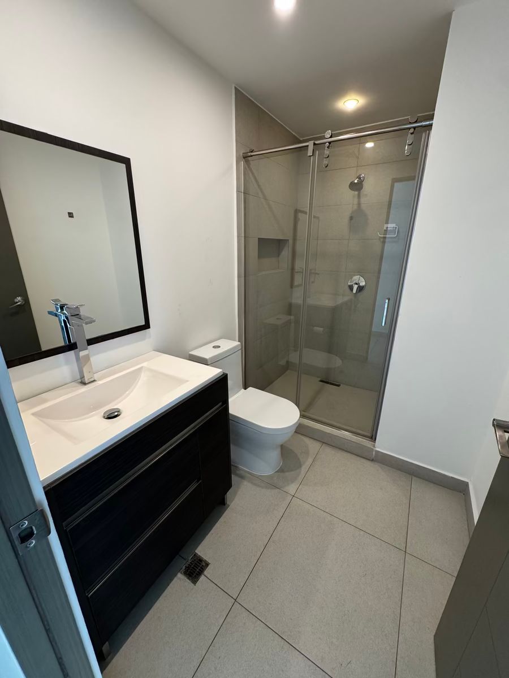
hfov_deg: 85.7
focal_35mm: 14
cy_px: 339
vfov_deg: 102.1
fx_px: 274
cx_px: 254
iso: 250
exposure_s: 1/60
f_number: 2.2
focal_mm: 2.22
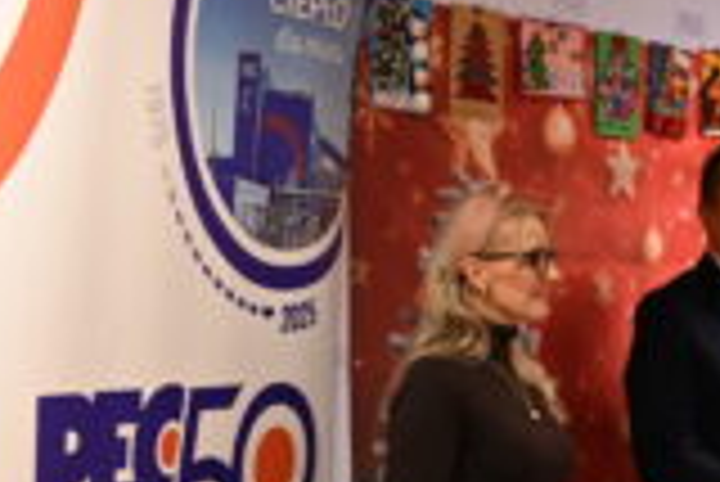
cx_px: 765
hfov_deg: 18.8
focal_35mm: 105
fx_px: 2102
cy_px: 293
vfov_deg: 13.1
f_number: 4
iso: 1800
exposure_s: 1/125
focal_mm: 24
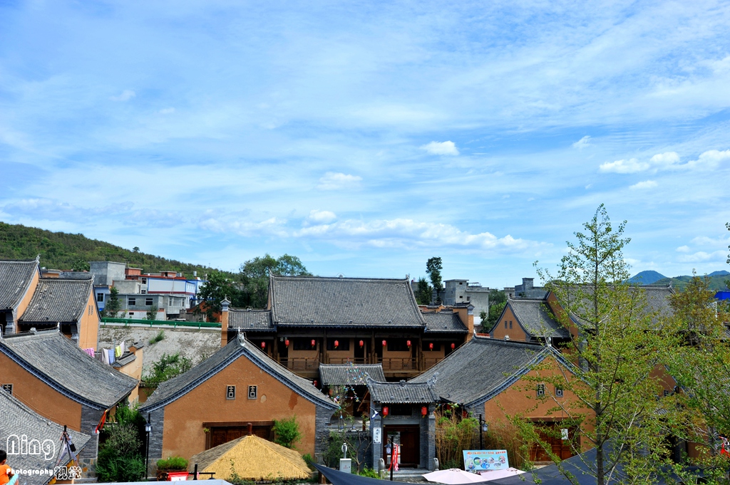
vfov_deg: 37.8
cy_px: 242
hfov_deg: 54.5
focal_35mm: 35
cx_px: 365
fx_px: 709
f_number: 11
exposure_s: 1/250
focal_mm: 35
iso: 200
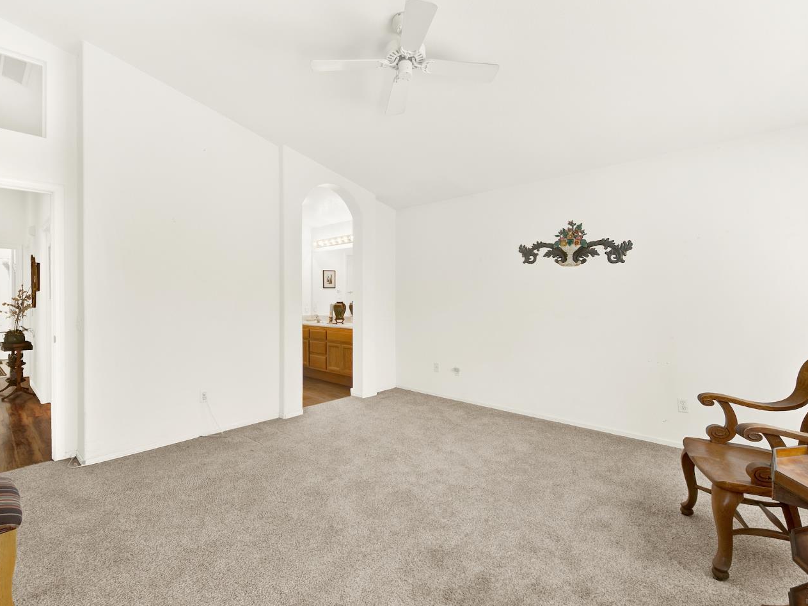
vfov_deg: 78.1
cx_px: 379
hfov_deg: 94.4
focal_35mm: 16
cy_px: 294
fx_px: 373
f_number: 14
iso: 100
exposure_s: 1/13
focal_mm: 14
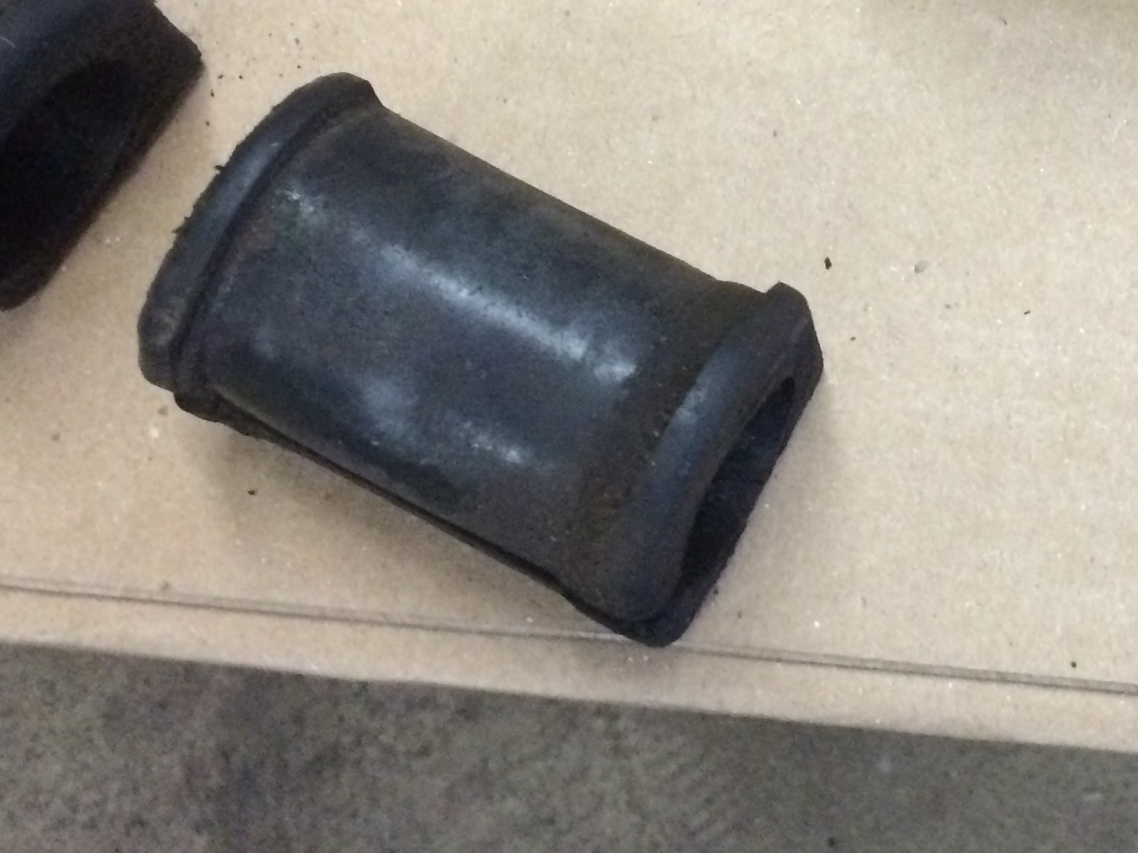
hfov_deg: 26.3
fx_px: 2301
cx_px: 1142
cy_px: -47
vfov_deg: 20.2
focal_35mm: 70
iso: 320
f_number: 2.2
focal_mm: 4.15
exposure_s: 1/30
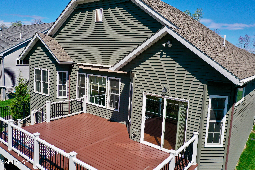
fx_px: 198
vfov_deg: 46.4
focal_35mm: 28
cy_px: 85
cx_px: 128
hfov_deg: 65.5
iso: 100
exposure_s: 1/80
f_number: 4
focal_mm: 10.26
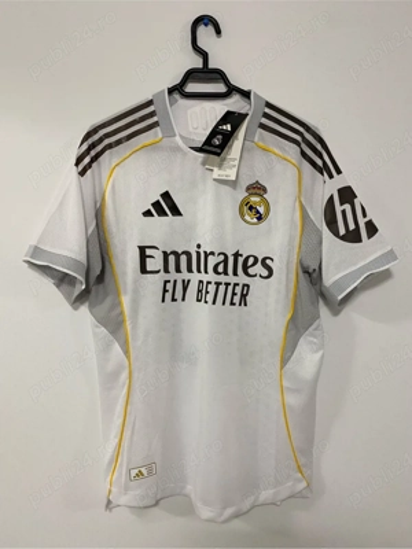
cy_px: 274
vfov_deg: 67.3
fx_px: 413
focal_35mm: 26
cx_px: 206
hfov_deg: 53.1
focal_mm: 4.25
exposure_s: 1/60
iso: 160
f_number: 1.8
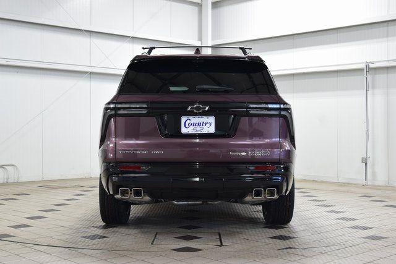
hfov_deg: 36.9
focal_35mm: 54
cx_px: 198
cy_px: 132
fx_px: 594
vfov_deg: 25.1
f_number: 6.3
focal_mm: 36
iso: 560
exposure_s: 1/15
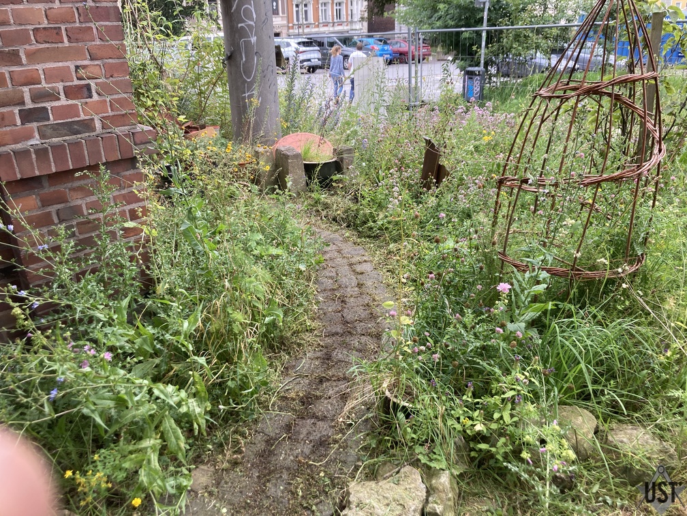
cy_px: 258
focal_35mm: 28
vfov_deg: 49.7
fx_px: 556
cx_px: 344
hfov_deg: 63.4
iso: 25
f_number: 1.8
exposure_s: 1/121
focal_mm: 3.99
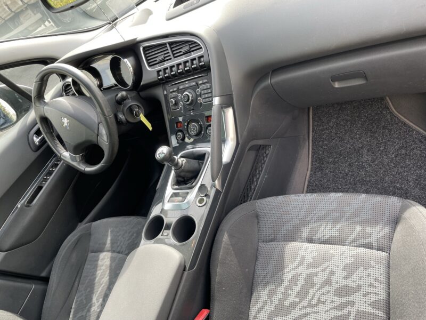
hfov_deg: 67.3
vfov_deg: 53.1
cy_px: 160
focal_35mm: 26
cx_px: 213
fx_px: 320
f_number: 1.6
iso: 32
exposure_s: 1/121
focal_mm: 4.2
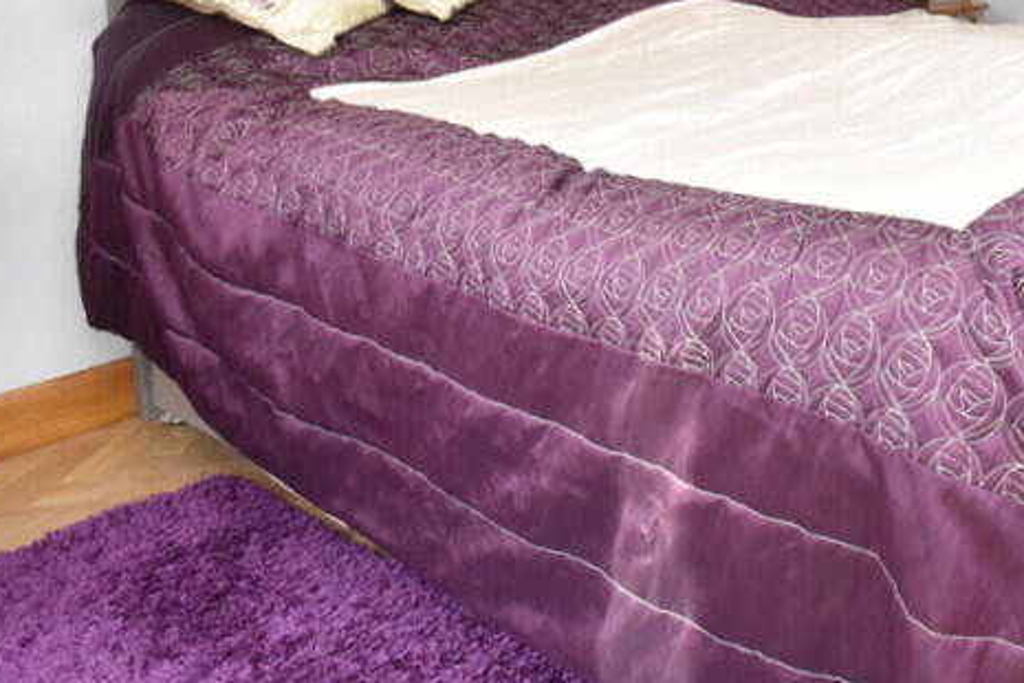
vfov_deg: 34.7
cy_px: -61
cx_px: 1061
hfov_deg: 46.2
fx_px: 939
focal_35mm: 33
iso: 640
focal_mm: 10
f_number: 10
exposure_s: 1/60
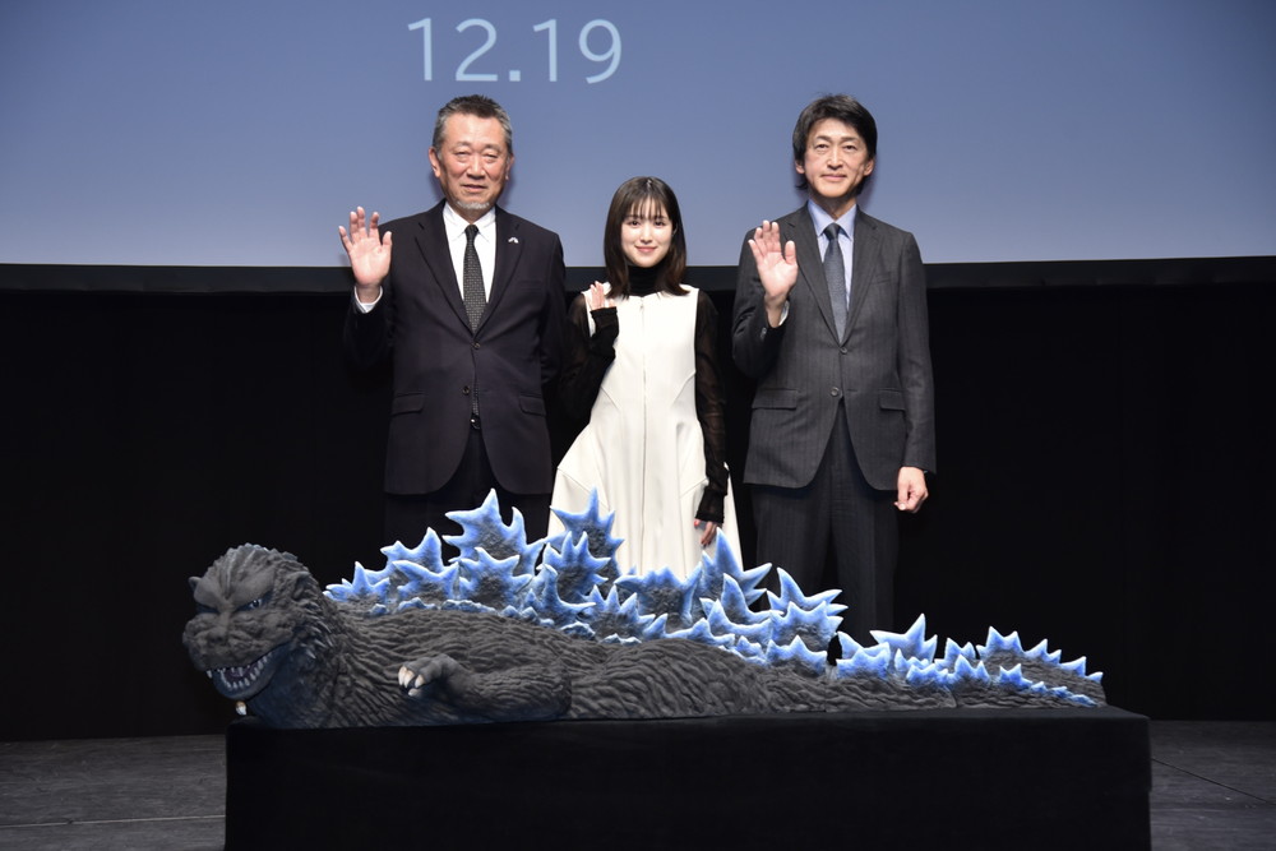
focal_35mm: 66
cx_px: 638
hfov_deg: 30.5
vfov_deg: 20.6
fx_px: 2340
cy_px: 426
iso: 640
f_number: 4.5
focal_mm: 66
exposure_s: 1/200
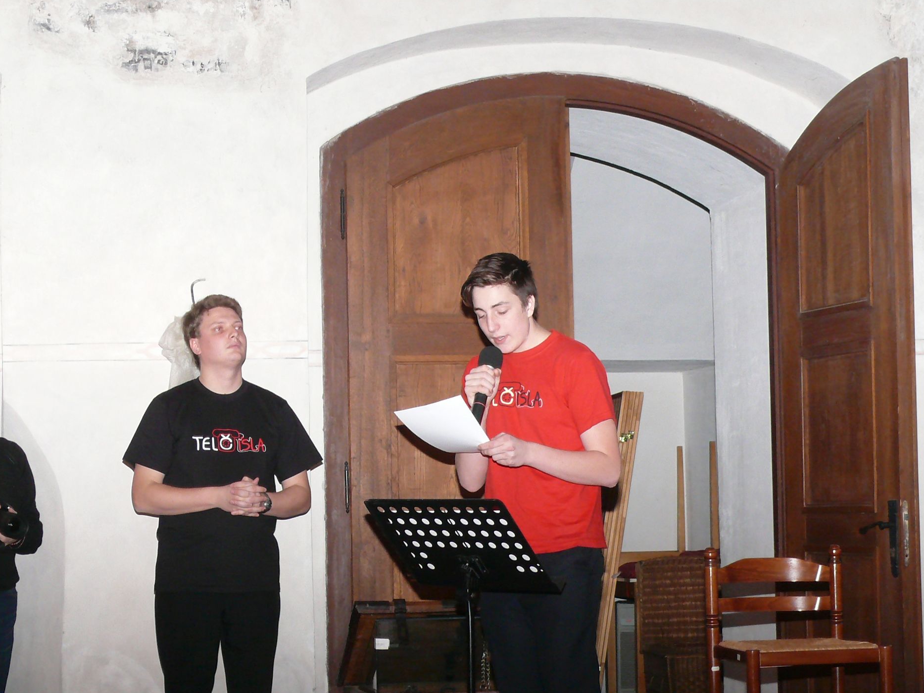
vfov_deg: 18.7
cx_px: 503
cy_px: 374
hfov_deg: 24.7
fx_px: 2109
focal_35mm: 79
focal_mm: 11.1
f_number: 3.2
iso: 200
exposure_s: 1/30
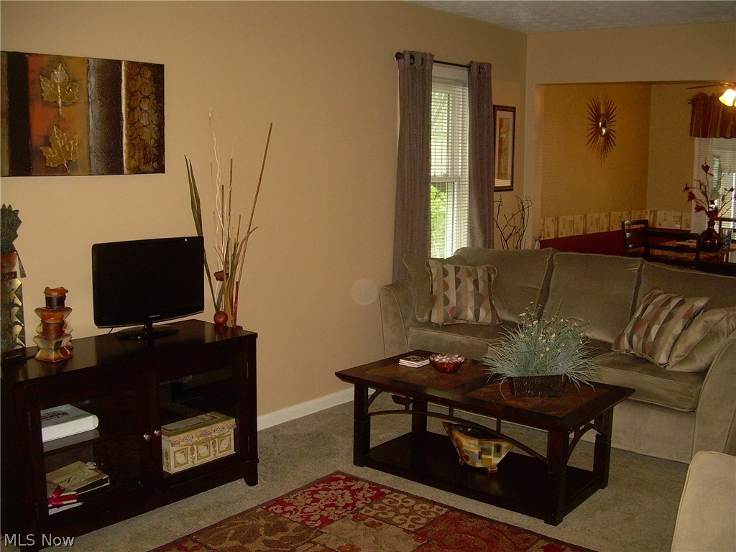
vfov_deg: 37.7
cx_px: 368
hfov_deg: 49.0
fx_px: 808
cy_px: 276
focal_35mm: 38
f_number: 2.8
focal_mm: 6.3
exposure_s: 1/60
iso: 200
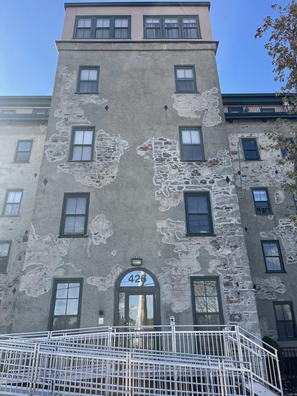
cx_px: 148
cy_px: 198
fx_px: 286
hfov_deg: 54.9
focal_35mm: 25
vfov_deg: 69.4
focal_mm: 5.1
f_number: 1.6
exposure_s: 1/916
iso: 32
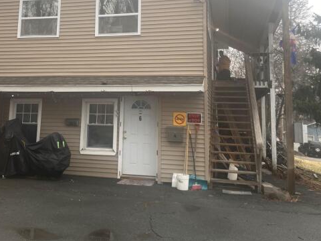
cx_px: 138
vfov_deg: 36.0
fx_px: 362
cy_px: 61
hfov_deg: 47.7
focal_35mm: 39
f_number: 1.8
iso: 32
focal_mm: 4.25
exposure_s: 1/391
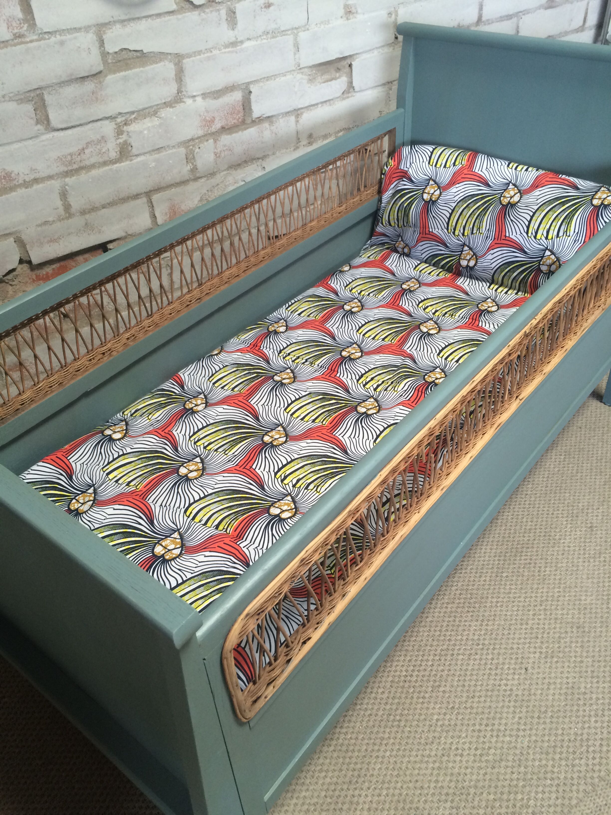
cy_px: 408
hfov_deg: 48.2
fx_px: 682
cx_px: 306
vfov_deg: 61.7
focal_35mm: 29
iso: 80
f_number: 2.2
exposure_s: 1/30
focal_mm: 4.15
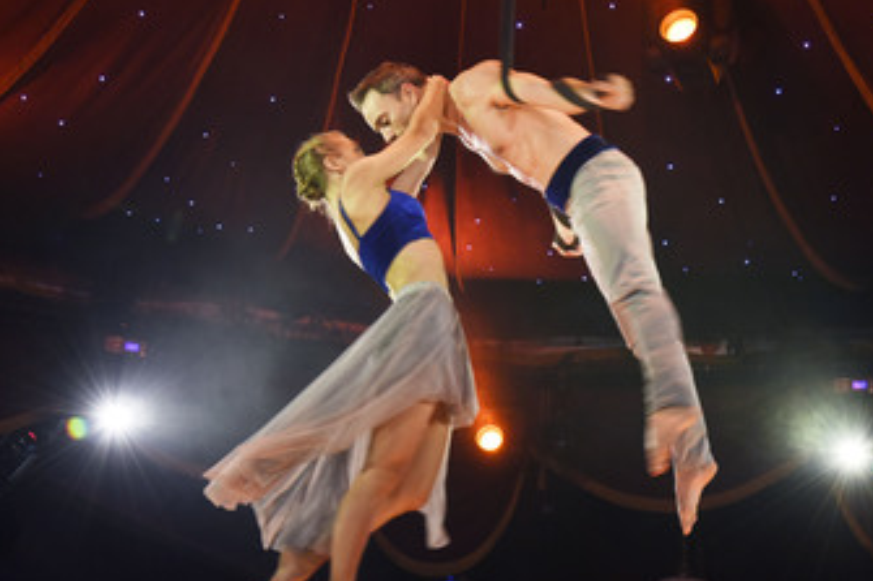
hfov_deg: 26.0
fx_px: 1890
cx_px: 478
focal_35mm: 78
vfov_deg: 17.5
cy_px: 339
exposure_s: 1/50
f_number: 5.6
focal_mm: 58
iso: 2000
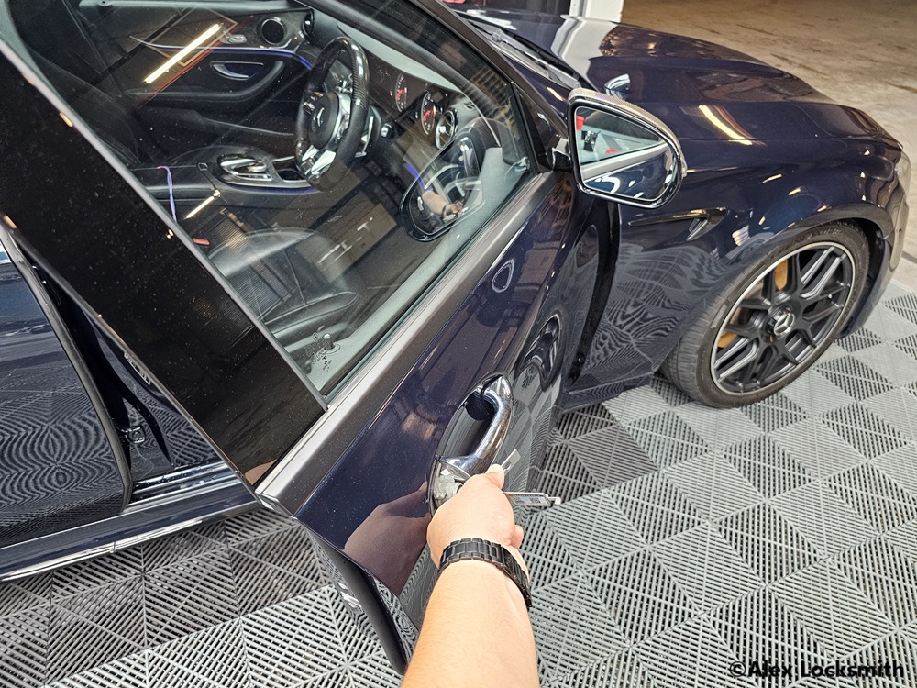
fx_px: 609
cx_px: 458
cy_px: 344
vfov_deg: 58.9
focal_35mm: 23
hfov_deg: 73.9
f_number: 1.7
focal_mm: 6.3
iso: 640
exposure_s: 1/142
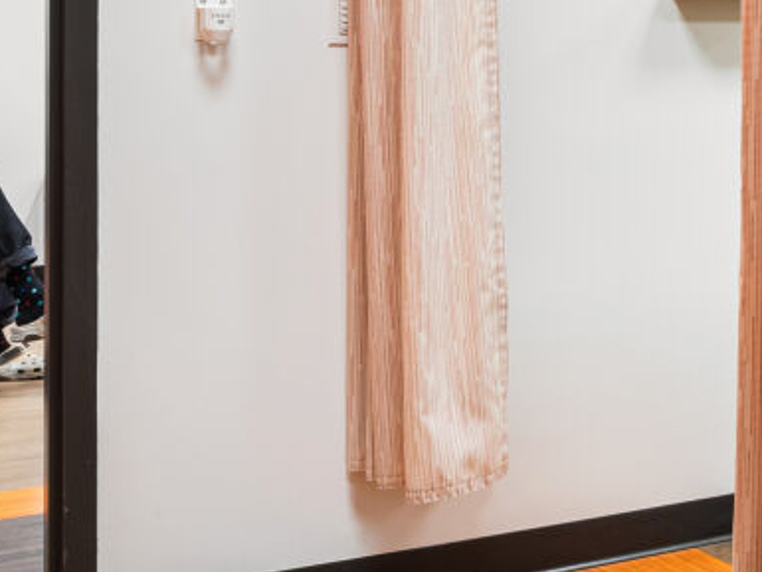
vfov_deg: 16.2
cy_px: 25
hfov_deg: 18.3
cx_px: 1265
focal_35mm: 90
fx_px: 1982
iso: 400
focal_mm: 24
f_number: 11
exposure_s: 1/1.25
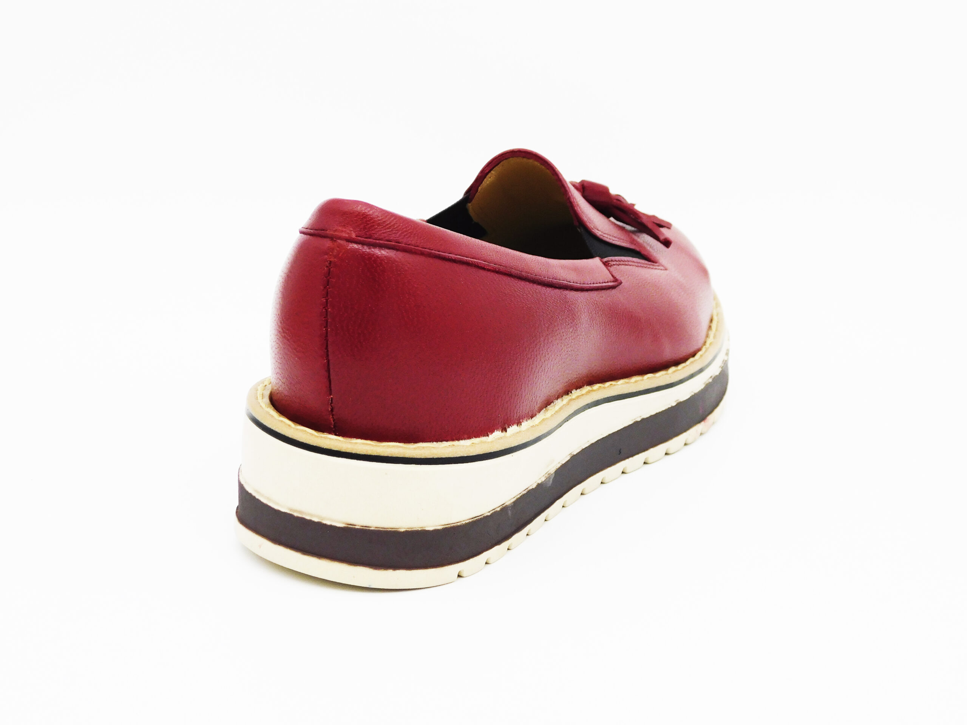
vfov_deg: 24.8
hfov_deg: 32.7
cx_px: 484
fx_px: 1648
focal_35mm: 59
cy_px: 362
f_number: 4
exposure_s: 1/400
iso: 125
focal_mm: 10.4
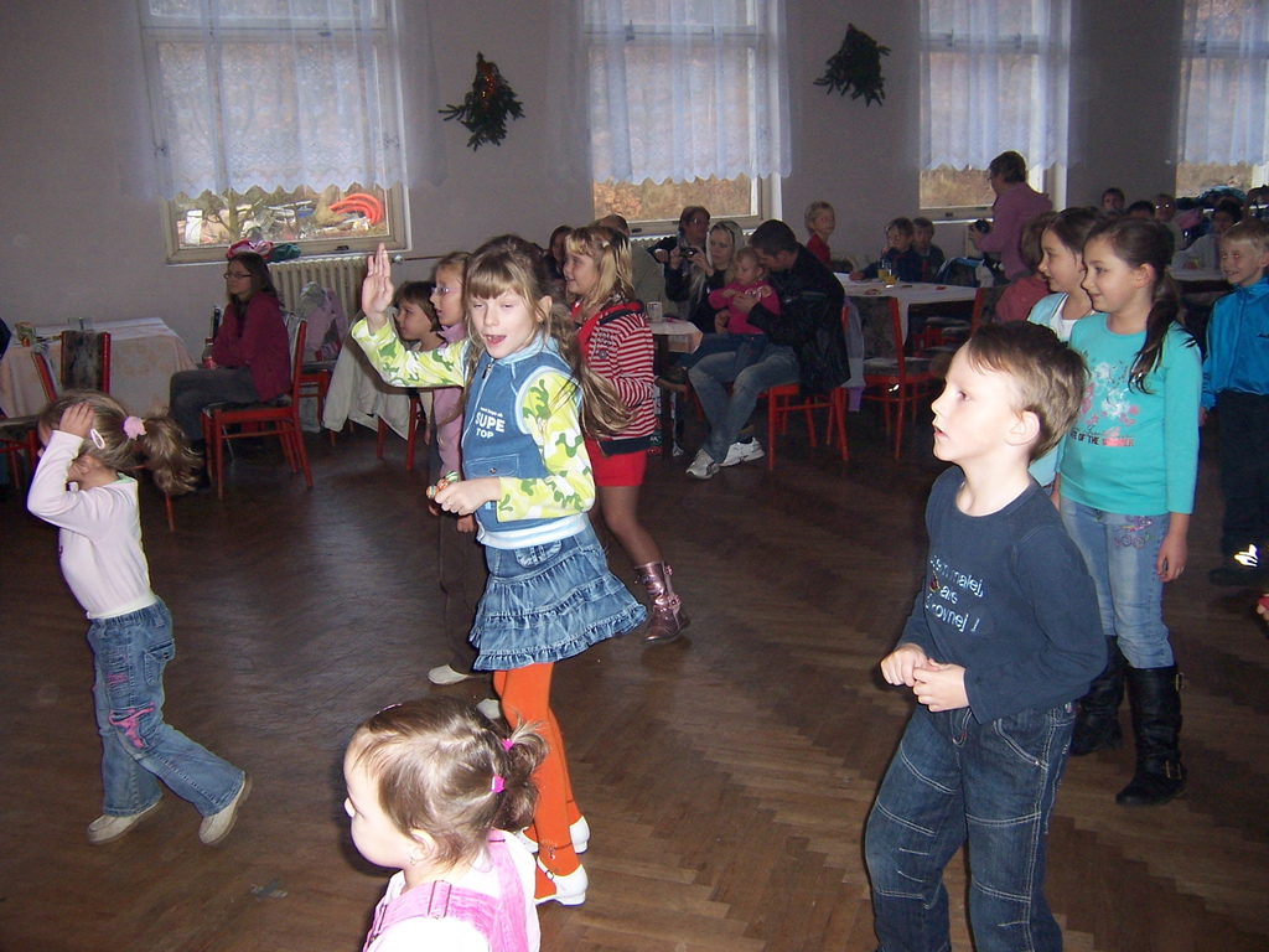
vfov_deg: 42.9
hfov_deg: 55.4
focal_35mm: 33
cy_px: 476
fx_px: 1210
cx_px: 634
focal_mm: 5.5
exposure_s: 1/60
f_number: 2.8
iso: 140
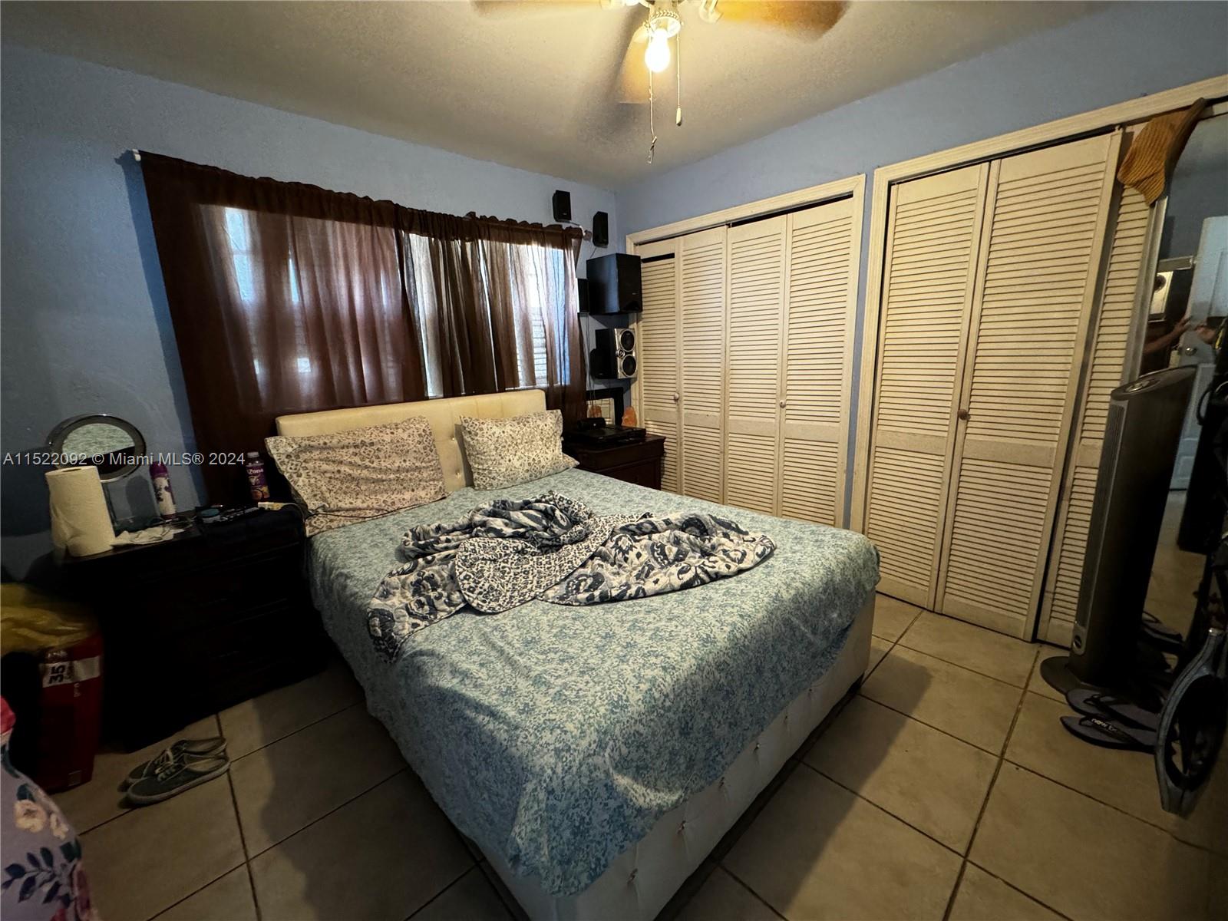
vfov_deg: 85.7
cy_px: 460
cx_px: 614
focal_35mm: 14
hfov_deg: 102.1
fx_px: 497
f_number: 2.2
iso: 800
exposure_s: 1/60
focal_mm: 2.22
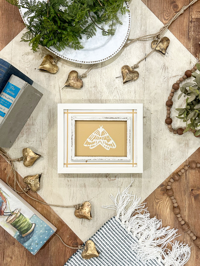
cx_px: 100
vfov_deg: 71.6
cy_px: 133
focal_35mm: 24
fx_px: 185
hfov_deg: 56.8
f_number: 1.78
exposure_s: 1/60
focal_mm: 6.86
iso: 125
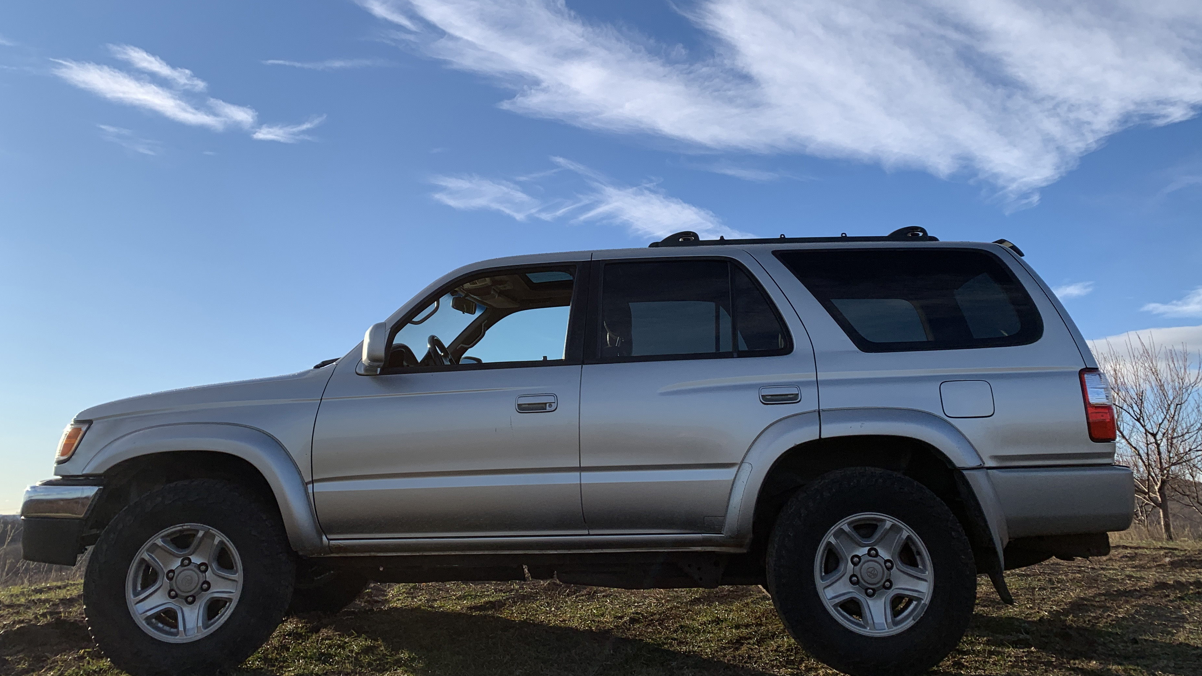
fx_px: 988
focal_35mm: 31
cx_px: 615
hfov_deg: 62.6
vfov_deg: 37.4
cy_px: 226
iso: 25
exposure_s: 1/2481
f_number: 1.8
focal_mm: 4.25
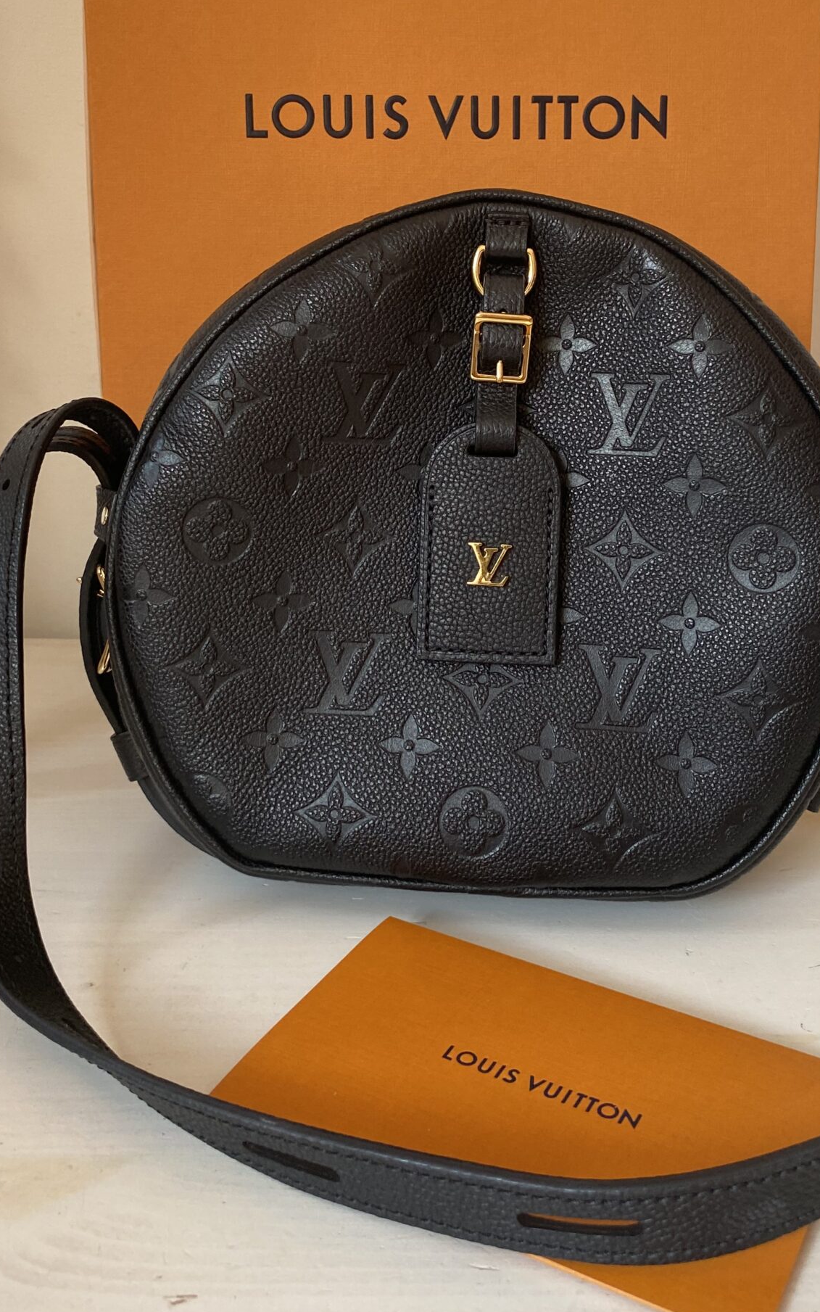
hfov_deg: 32.7
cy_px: 473
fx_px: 1394
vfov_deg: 49.8
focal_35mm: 39
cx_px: 471
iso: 80
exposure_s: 1/121
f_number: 1.8
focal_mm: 4.25
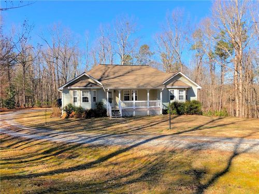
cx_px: 130
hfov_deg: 63.4
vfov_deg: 49.7
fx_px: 209
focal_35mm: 28
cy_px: 97
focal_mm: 3.99
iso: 20
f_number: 1.8
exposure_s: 1/1033
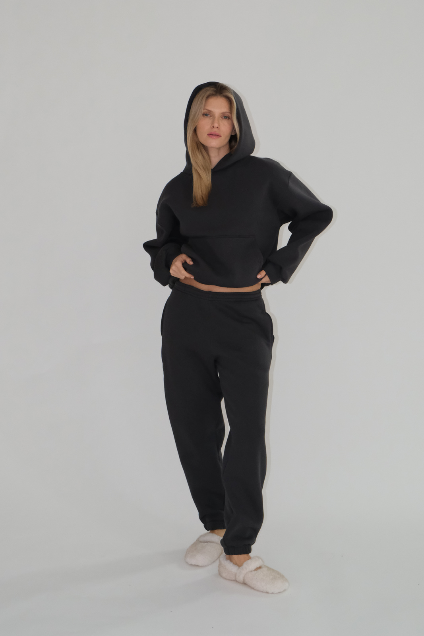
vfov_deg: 48.5
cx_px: 212
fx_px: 706
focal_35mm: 40
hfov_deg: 33.4
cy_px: 318
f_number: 4.4
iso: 3200
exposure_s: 1/85
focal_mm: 26.4
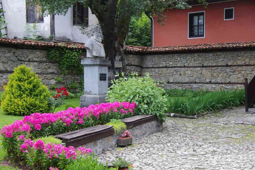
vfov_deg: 18.9
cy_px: 85
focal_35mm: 72
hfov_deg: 28.1
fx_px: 510
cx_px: 128
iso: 400
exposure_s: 1/80
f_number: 7.1
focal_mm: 47.5
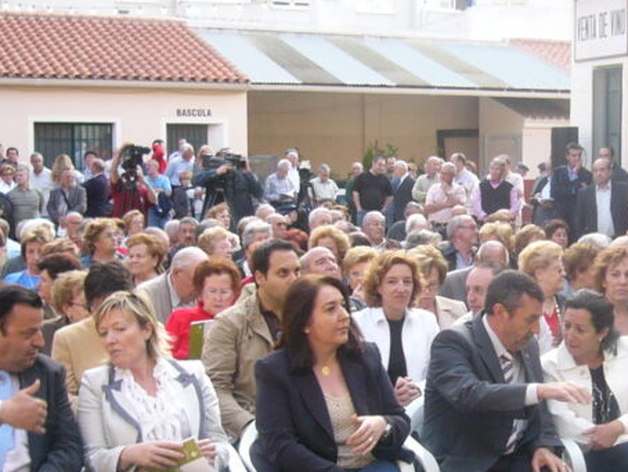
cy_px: 302
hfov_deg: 25.8
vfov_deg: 19.9
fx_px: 1343
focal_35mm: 74
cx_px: 521
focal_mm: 5.8
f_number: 2.8
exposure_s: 1/40
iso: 100
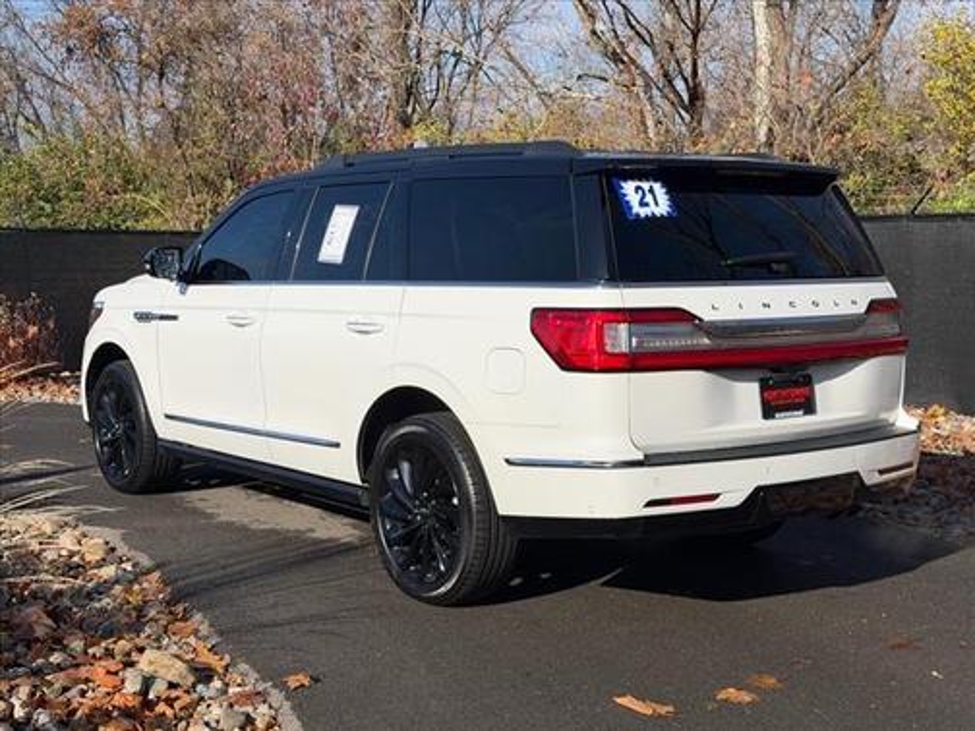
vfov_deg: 30.3
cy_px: 366
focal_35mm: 48
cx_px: 488
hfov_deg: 39.7
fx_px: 1352
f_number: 1.78
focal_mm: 6.76
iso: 80
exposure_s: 1/8772
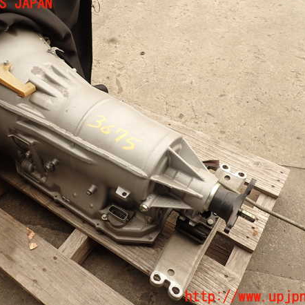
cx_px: 134
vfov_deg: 54.0
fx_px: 299
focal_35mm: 30
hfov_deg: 53.9
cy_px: 150
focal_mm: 4.5
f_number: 2.8
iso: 100
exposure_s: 1/200
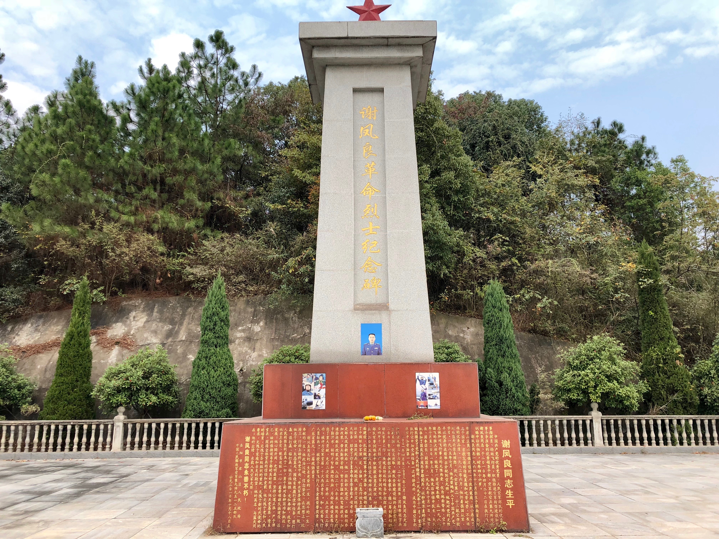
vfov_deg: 49.7
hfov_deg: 63.4
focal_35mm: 28
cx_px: 360
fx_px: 582
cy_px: 270
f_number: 1.8
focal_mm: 4
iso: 20
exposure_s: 1/615
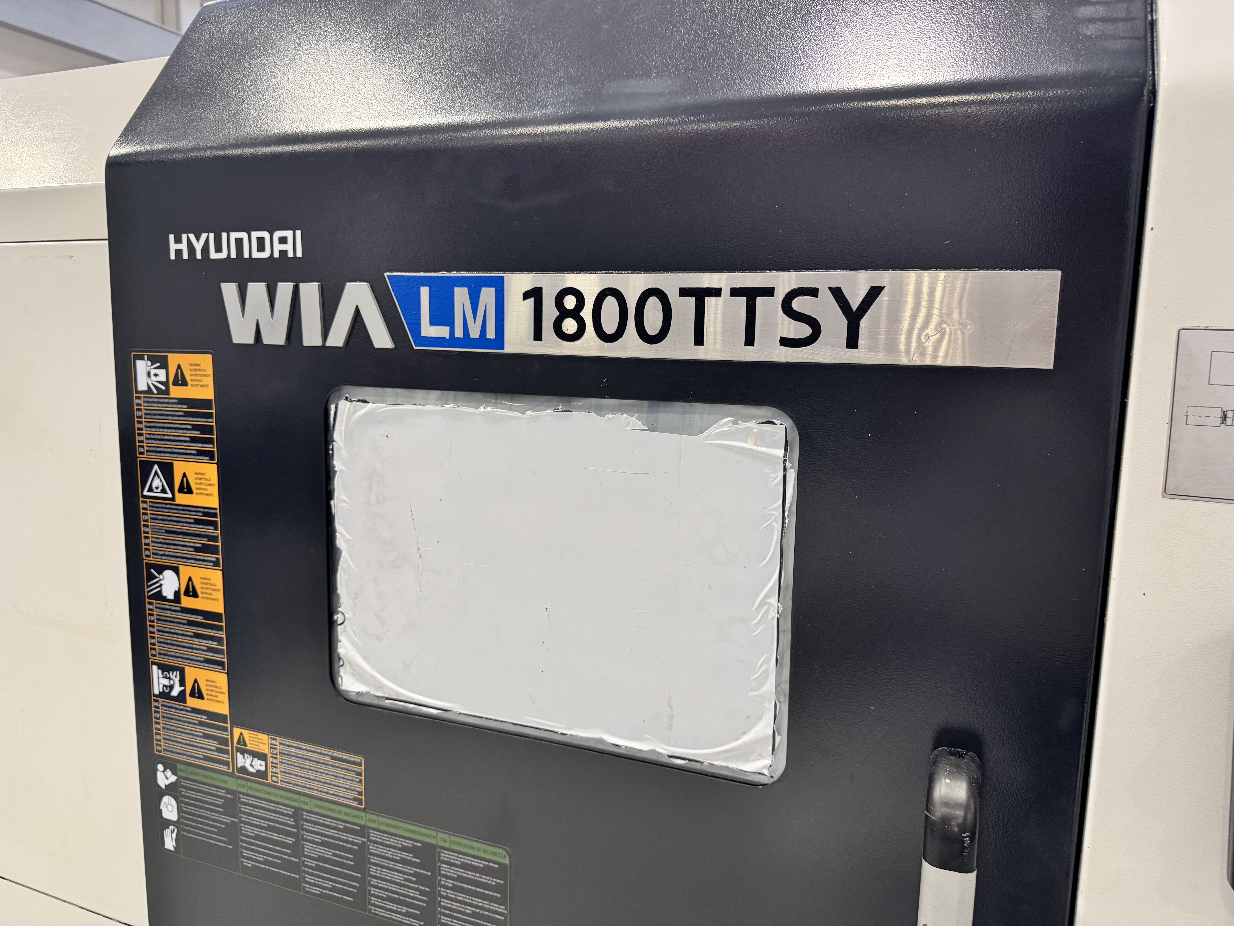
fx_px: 856
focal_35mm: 24
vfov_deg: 56.8
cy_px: 463
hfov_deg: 71.6
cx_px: 617
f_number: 1.78
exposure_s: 1/75
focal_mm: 6.76
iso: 200
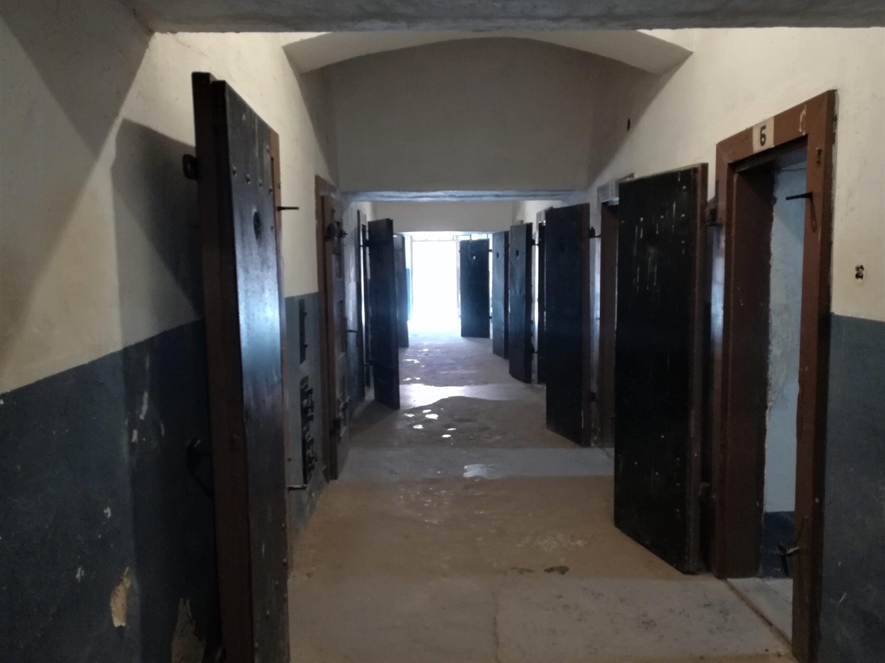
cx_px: 442
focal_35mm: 26
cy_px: 332
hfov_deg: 67.3
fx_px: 665
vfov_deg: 53.0
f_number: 2.2
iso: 500
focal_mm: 3.83
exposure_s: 1/20
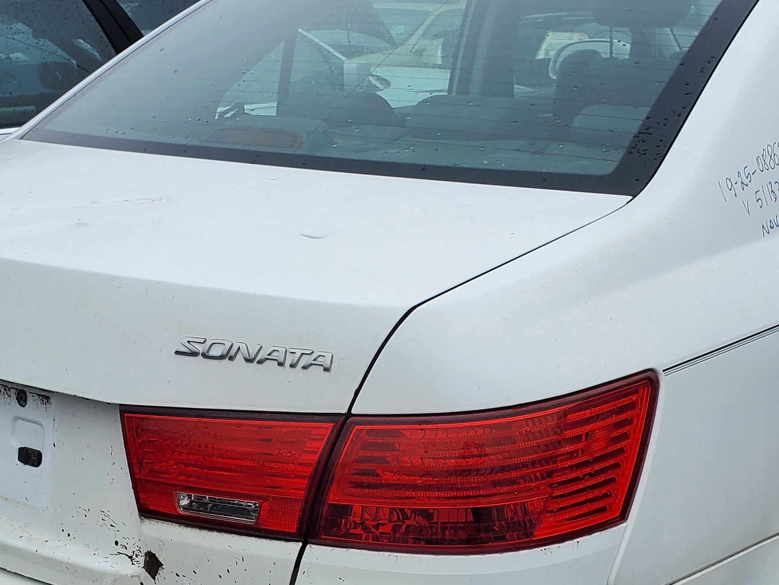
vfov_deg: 24.5
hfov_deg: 32.5
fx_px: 1328
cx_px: 498
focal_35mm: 59
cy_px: 453
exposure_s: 1/548
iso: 50
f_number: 2.4
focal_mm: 4.3
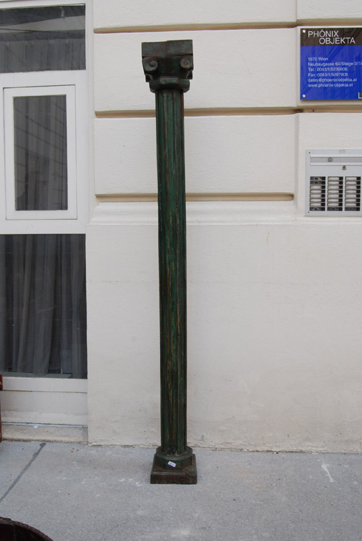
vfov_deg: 55.0
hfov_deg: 38.5
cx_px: 181
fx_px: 519
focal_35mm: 34
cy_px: 270
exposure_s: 1/60
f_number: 11
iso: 400
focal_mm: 23
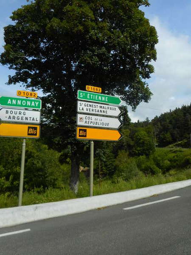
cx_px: 96
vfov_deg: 69.4
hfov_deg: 54.9
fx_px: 184
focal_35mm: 25
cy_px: 128
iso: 80
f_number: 3.7
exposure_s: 1/1000
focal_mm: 4.5
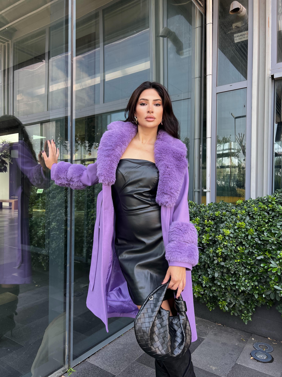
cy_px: 188
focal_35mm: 26
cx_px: 141
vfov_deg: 67.3
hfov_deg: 53.1
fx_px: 282
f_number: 1.5
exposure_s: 1/300
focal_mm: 5.7
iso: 50
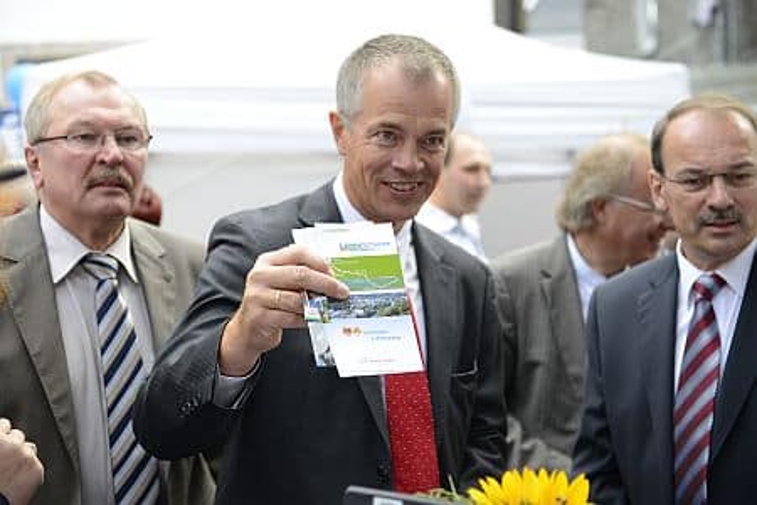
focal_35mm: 60
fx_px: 1262
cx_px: 378
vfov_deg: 22.6
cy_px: 252
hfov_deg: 33.4
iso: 500
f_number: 4
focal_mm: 60
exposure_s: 1/500
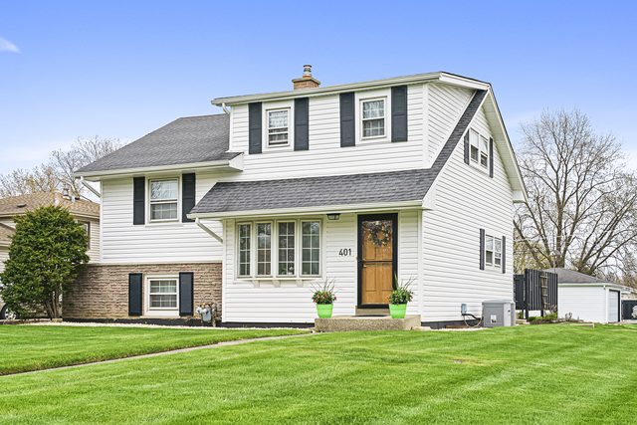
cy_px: 212
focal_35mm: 44
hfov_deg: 44.5
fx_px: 779
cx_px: 318
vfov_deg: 30.5
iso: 1600
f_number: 14
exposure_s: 1/160
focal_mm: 44
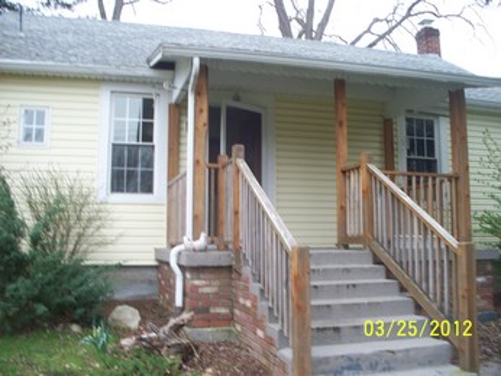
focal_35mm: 36
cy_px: 188
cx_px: 250
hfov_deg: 51.3
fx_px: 521
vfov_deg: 39.7
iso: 64
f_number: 2.8
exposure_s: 1/80
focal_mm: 7.54
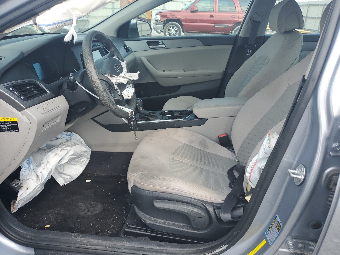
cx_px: 170
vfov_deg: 53.1
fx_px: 255
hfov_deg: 67.3
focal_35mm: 26
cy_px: 128
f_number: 1.5
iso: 50
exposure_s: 1/500
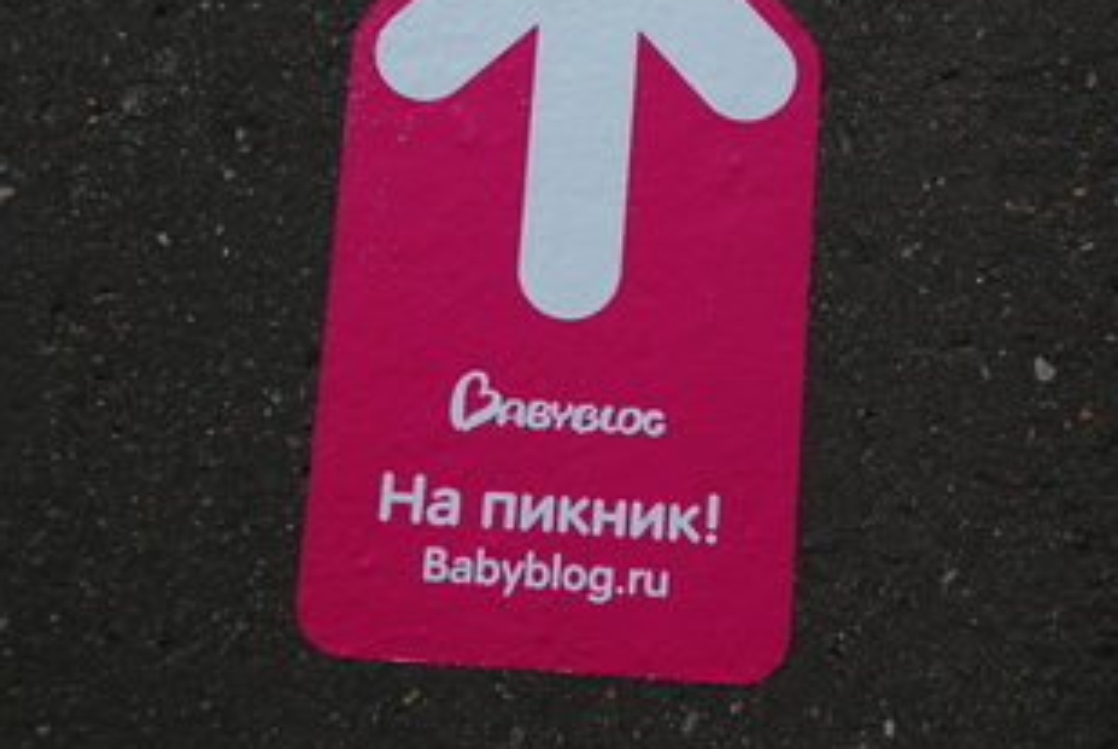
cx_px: 604
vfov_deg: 16.5
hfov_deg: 24.4
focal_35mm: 83
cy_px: 288
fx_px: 2581
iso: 125
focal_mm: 38
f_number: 4.5
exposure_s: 1/4000
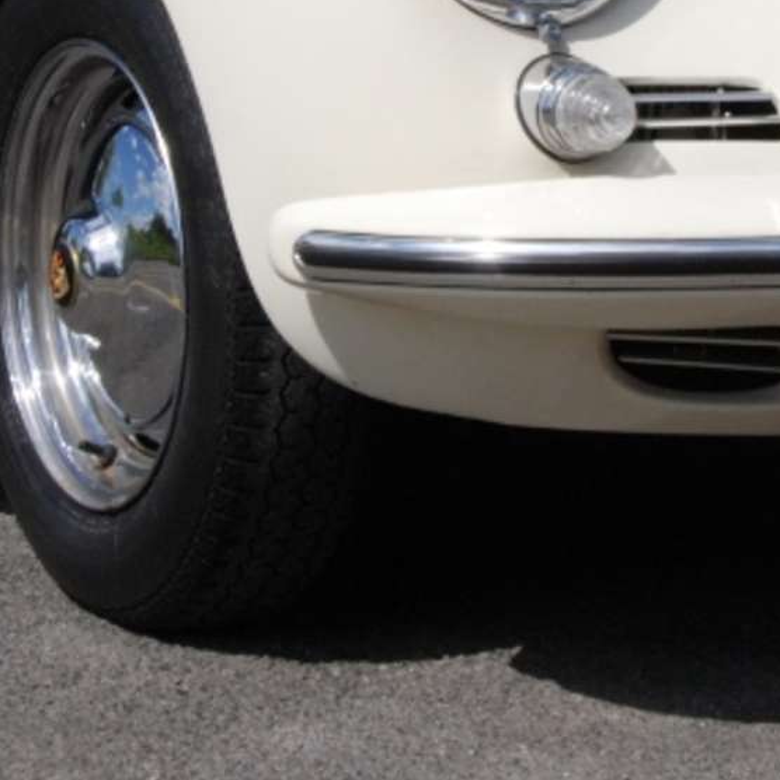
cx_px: 561
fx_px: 3977
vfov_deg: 11.1
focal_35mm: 156
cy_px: -56
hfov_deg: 11.2
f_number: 14
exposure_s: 1/800
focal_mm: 34
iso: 400
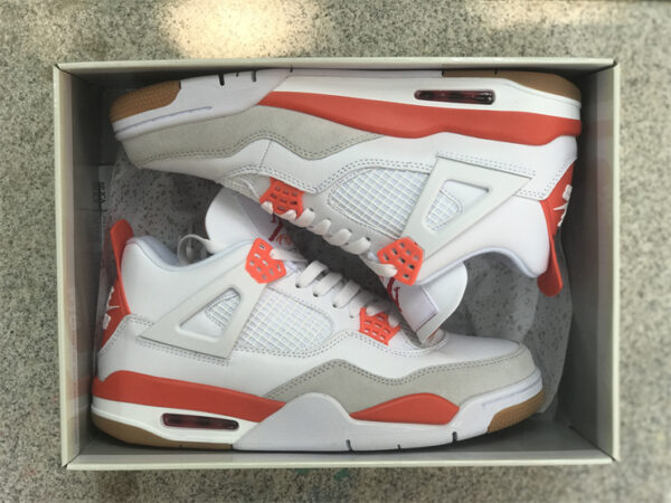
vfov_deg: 25.7
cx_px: 336
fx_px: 1105
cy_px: 252
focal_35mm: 57
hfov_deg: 33.8
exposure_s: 1/132
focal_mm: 6.6
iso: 20
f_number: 2.8
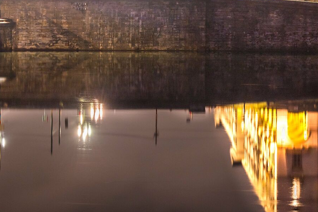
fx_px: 971
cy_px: -4
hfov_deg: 18.6
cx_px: 192
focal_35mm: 110
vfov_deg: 12.3
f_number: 10
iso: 100
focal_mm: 41
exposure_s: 13
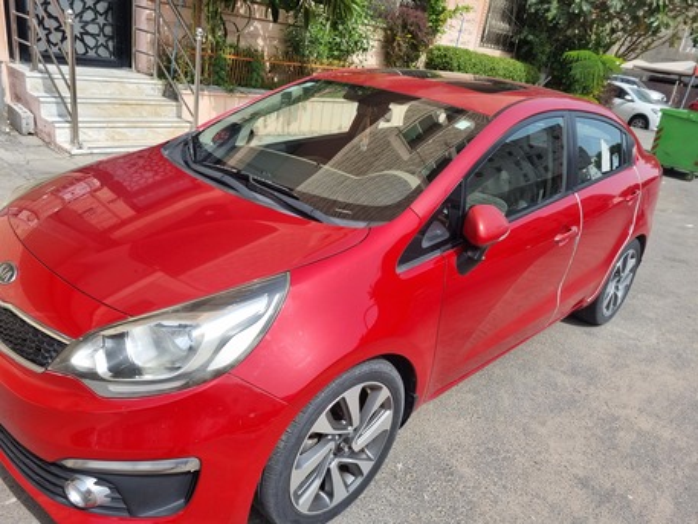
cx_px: 349
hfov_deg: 67.3
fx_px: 524
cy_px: 262
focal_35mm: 26
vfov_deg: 53.1
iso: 50
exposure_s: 1/2384
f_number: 1.8
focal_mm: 5.4
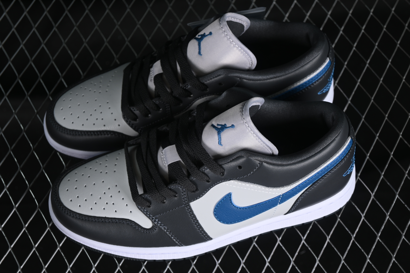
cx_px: 205
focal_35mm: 75
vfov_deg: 18.2
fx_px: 854
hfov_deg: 27.0
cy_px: 136
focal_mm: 50
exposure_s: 1/60
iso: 160
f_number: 6.3
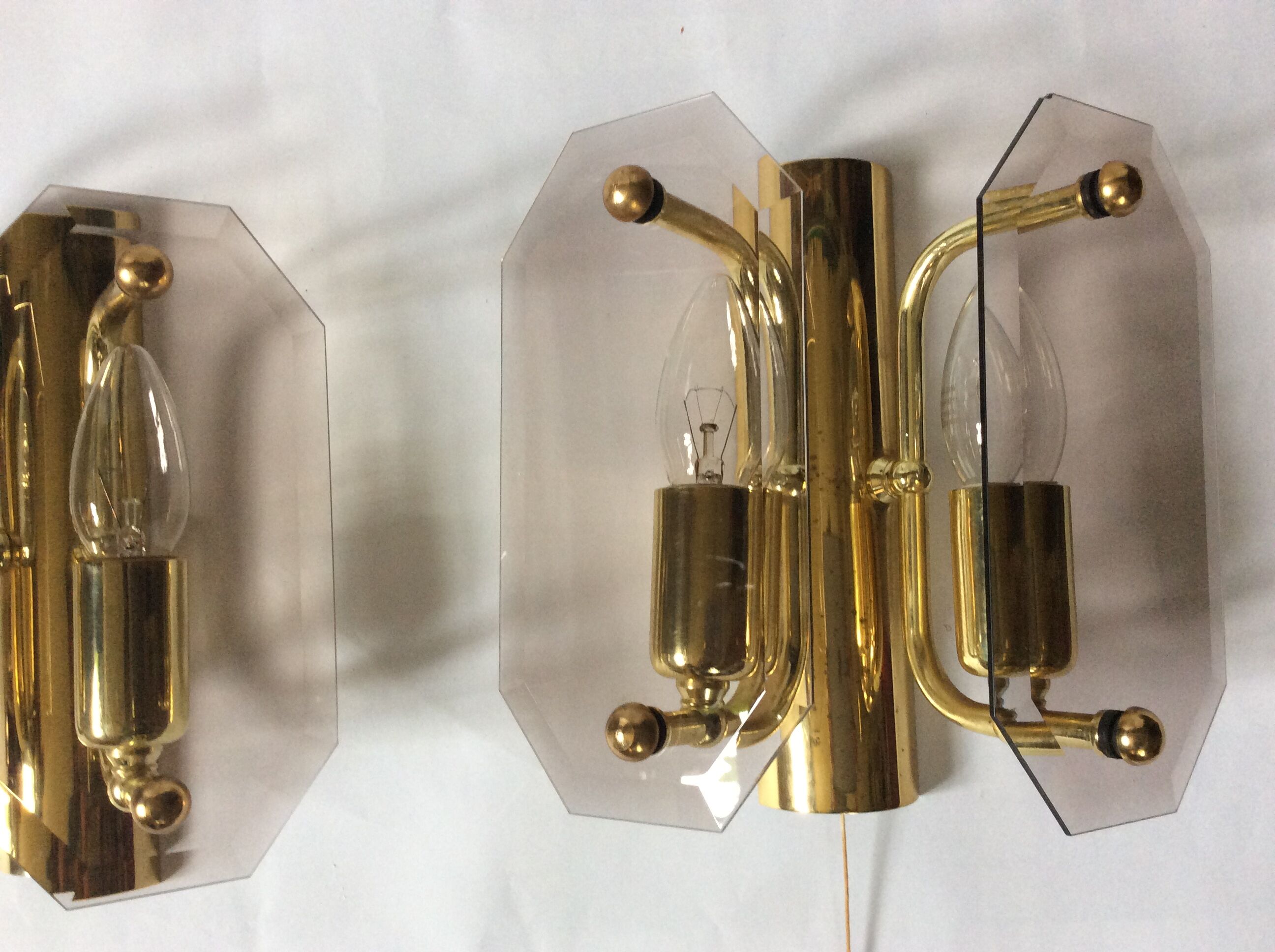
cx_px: 638
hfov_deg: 56.9
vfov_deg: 44.1
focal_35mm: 32
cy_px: 476
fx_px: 1177
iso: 125
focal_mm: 3.3
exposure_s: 1/25
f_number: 2.4
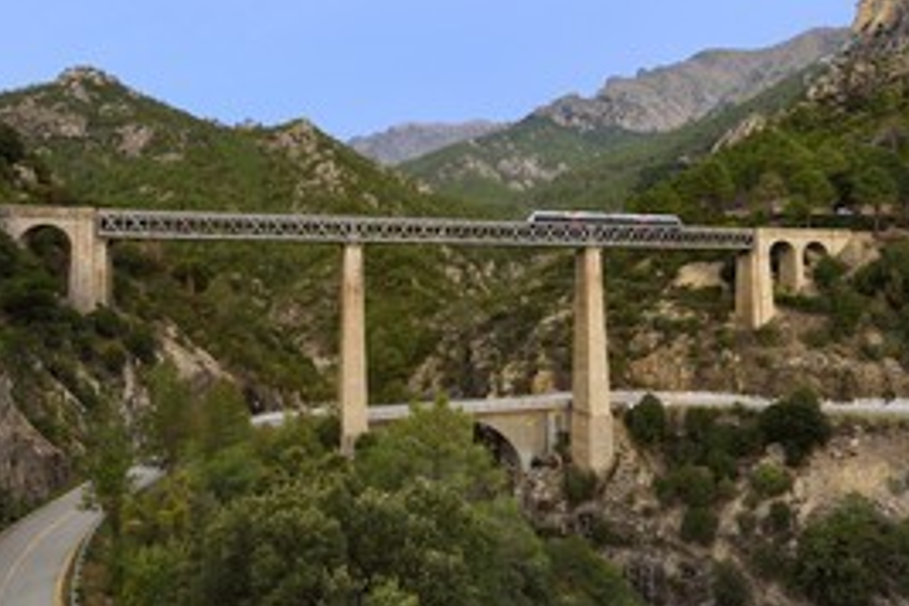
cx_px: 524
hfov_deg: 78.1
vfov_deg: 57.2
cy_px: 303
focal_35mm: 22
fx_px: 555
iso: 800
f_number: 16
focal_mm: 14
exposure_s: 1/60
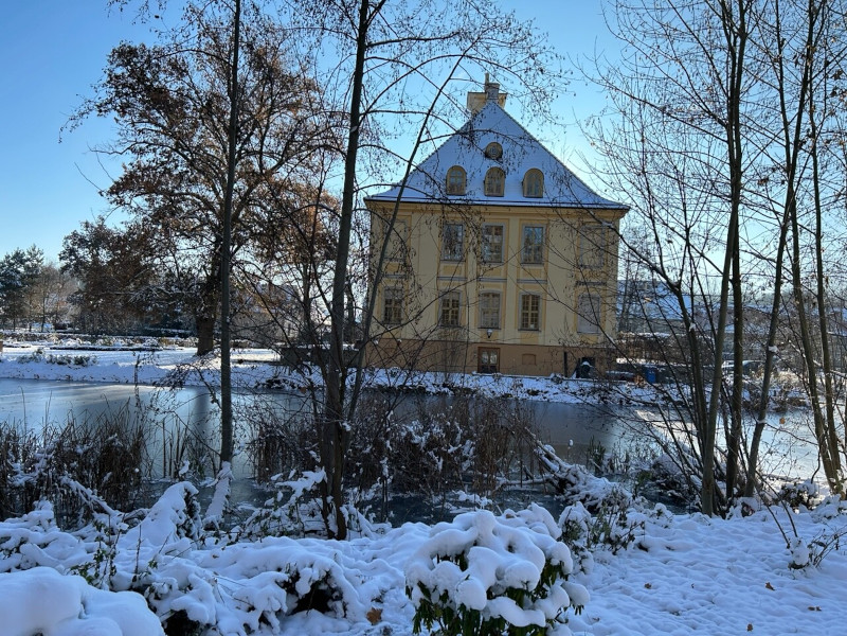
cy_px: 318
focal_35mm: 26
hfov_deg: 67.3
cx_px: 424
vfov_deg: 53.1
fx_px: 636
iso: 50
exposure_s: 1/2632
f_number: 1.5
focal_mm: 5.7
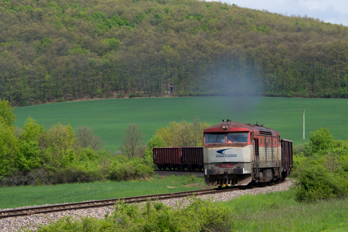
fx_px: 1276
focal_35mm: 132
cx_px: 174
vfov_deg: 10.4
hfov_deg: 15.5
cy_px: 116
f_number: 8
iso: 200
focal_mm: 87.5
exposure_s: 1/400
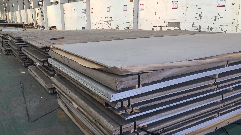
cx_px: 122
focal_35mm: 32
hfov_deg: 61.0
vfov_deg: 36.6
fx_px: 204
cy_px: 75
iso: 50
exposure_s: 1/100
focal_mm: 4.15
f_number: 2.2
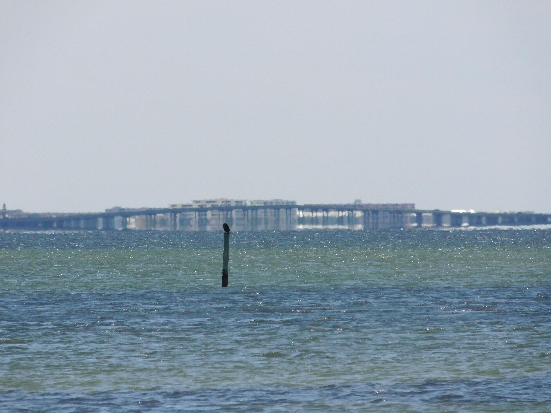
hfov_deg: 3.9
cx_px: 276
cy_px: 206
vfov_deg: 2.9
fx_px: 8182
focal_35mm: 514
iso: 125
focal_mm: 91.2
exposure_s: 1/800
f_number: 6
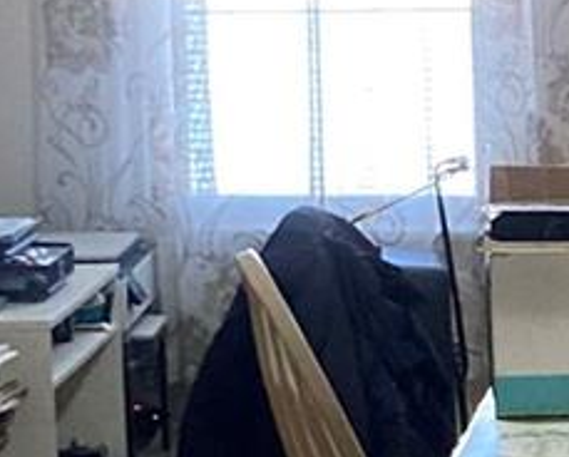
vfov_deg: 8.4
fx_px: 3087
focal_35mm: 183
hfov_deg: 10.3
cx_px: 790
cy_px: 422
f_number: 1.8
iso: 320
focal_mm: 3.99
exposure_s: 1/60
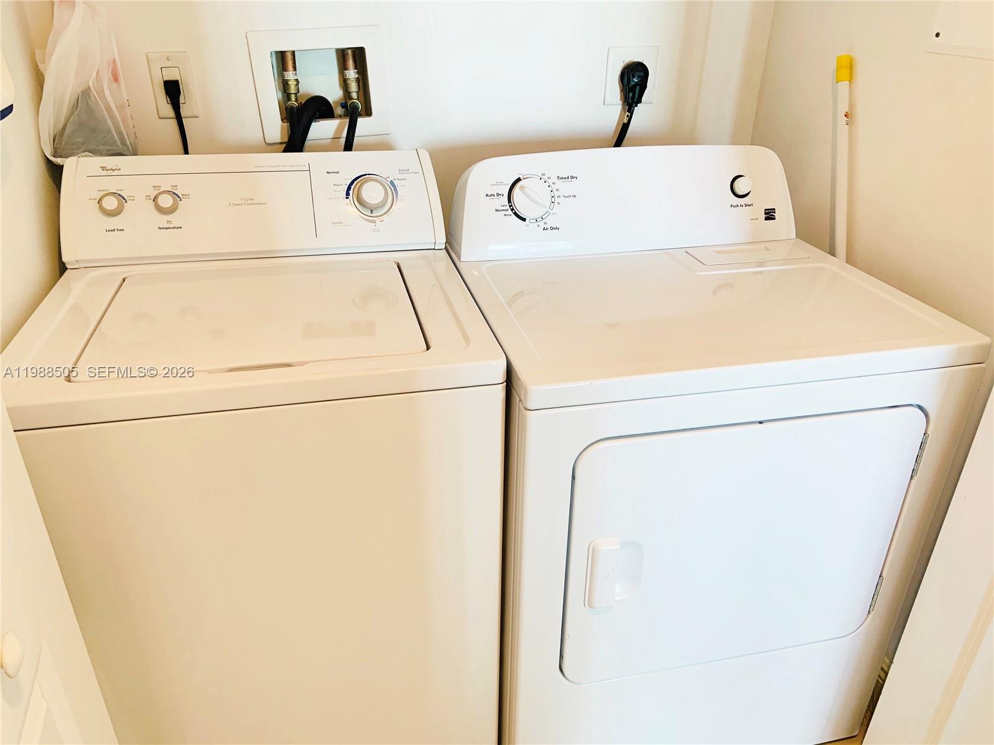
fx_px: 747
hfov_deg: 67.3
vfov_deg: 53.1
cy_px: 372
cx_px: 497
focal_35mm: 26
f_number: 1.8
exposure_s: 1/60
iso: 80
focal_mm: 4.25
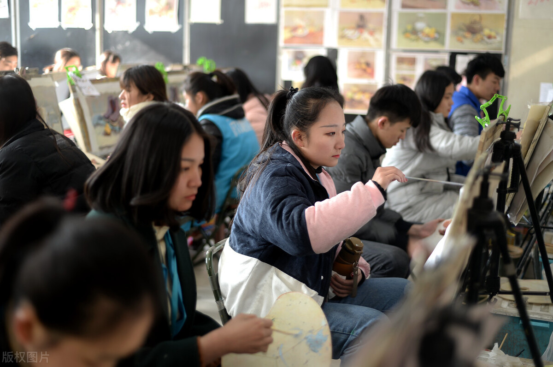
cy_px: 184
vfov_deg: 26.9
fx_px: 767
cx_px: 276
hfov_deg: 39.7
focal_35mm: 50
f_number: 1.8
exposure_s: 1/15
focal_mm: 50
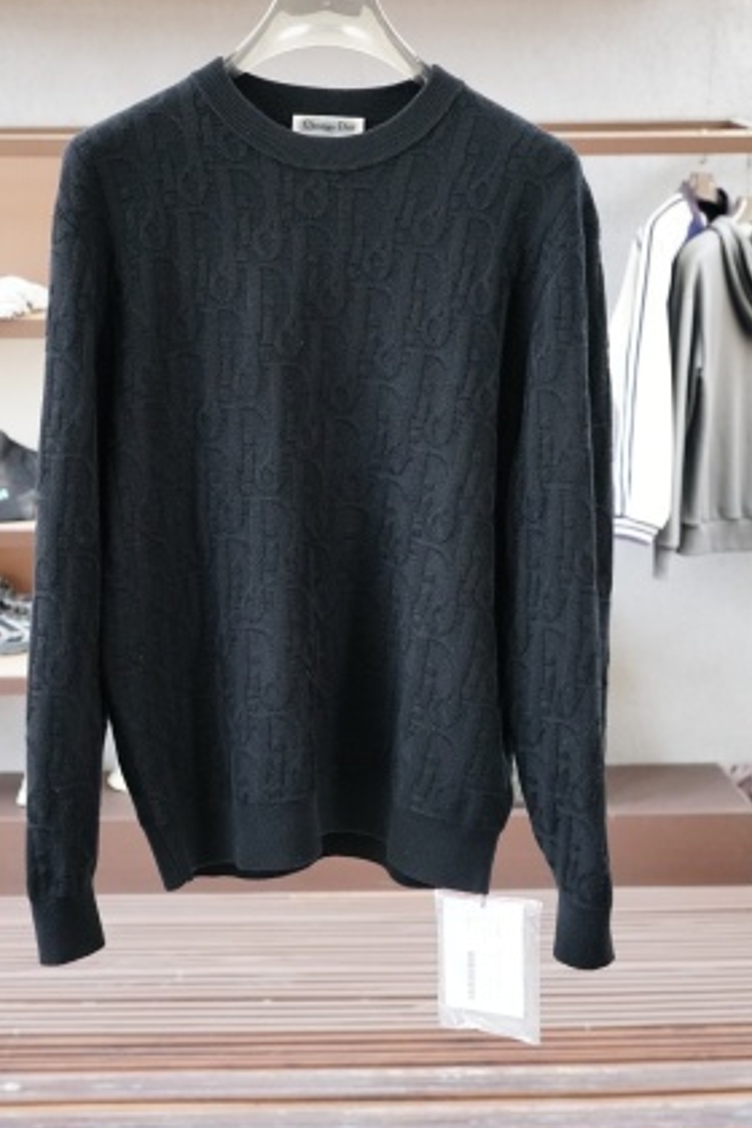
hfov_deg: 27.0
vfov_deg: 39.6
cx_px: 313
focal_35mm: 50
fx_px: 1567
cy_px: 532
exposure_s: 1/100
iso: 1600
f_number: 4.5
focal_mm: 28
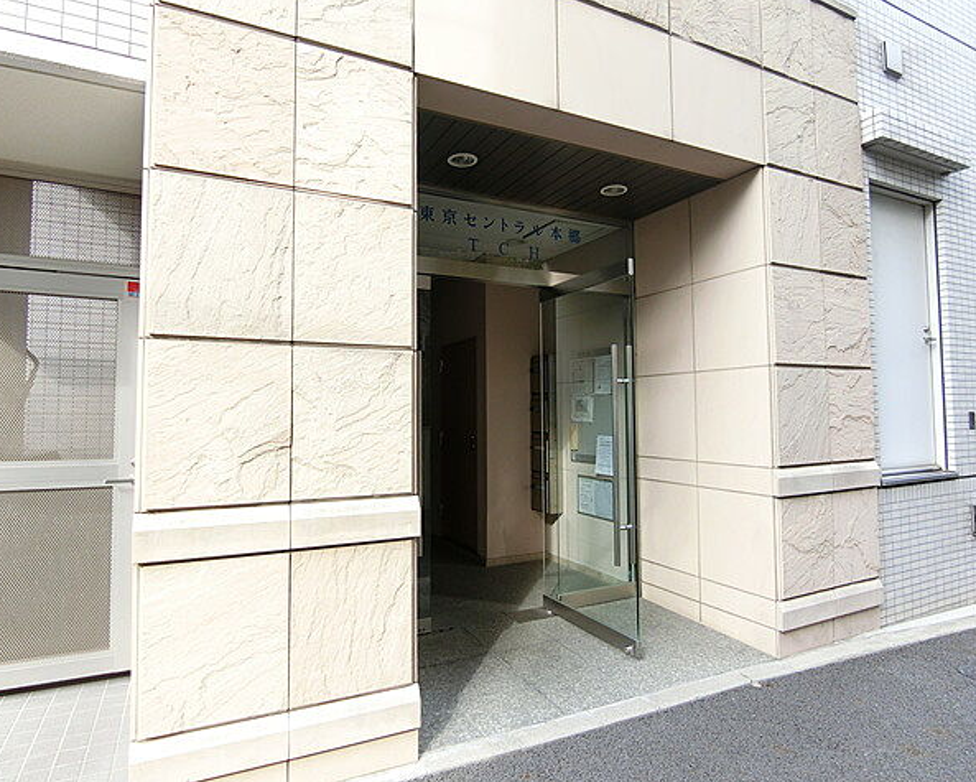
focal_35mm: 20
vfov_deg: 68.1
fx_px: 578
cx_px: 477
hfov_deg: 80.3
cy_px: 389
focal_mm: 4.06
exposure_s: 1/125
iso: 80
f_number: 2.7
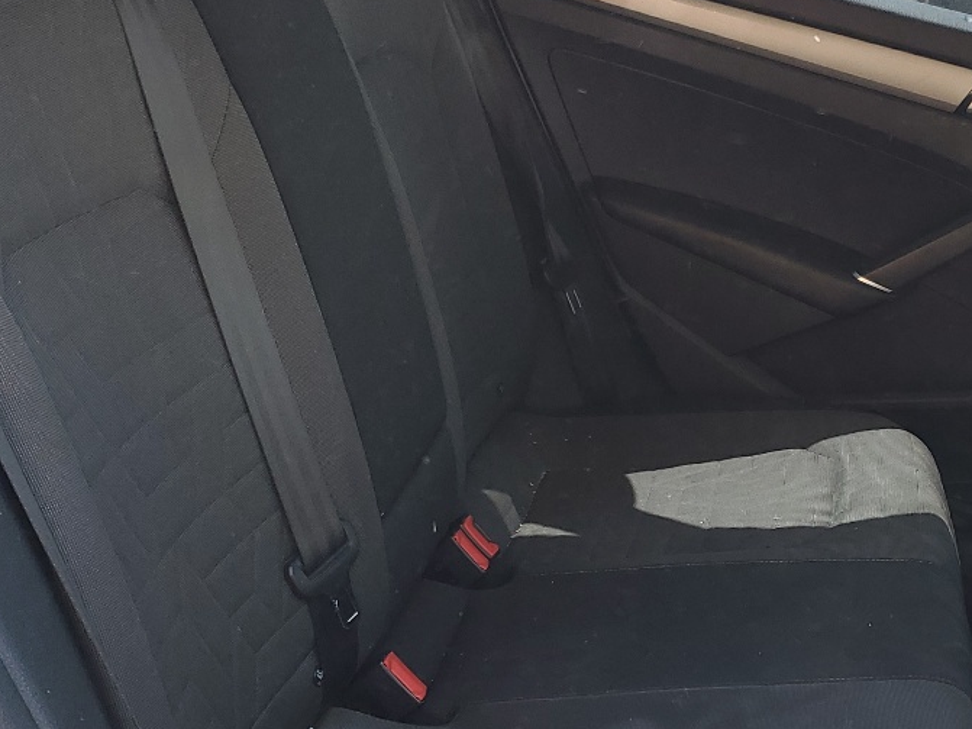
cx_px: 863
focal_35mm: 62
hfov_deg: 30.0
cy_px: 465
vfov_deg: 23.6
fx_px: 1741
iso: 50
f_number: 1.5
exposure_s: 1/175
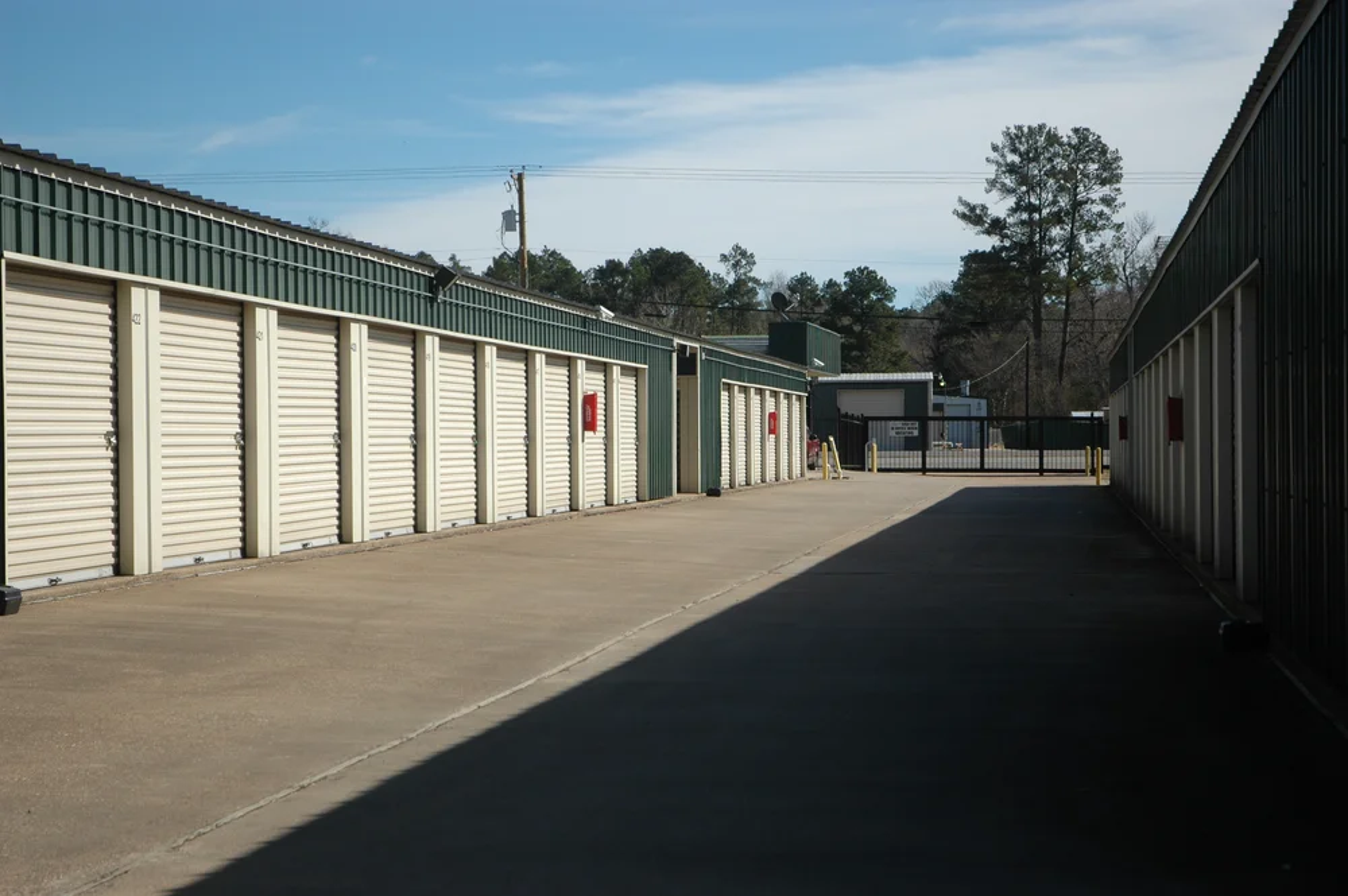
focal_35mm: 72
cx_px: 674
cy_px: 448
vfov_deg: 18.9
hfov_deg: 28.1
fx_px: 2694
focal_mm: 48
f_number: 4.5
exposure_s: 1/1250
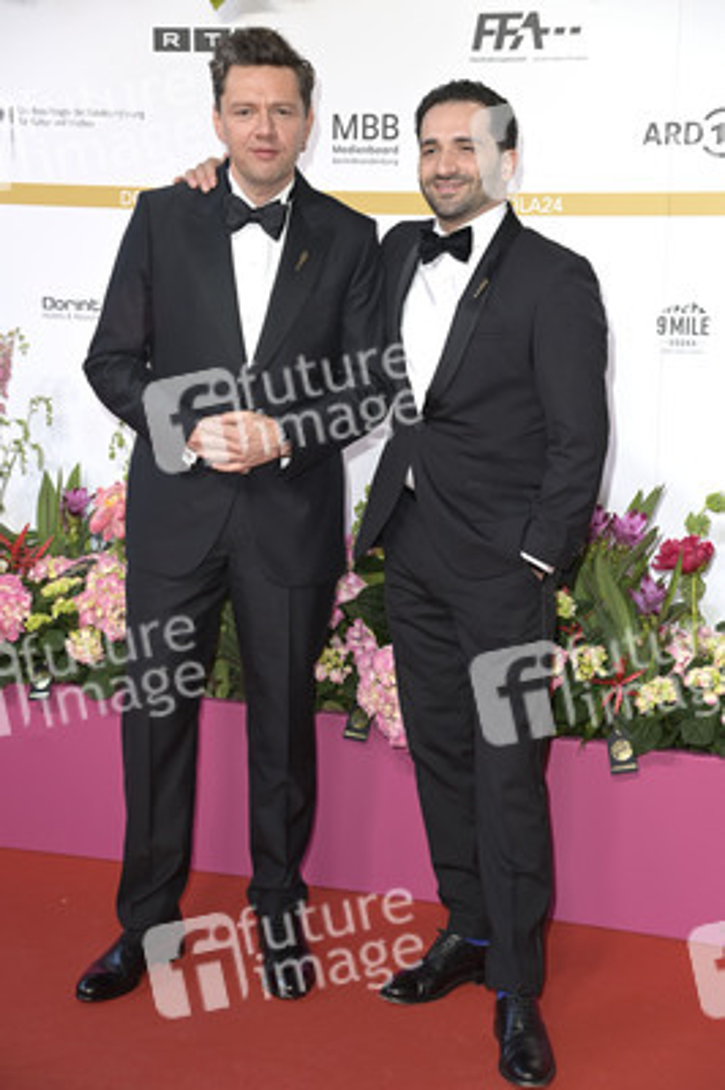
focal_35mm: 70
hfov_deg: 19.4
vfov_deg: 28.9
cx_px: 362
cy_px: 545
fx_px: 2118
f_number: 5
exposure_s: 1/250
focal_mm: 70
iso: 640
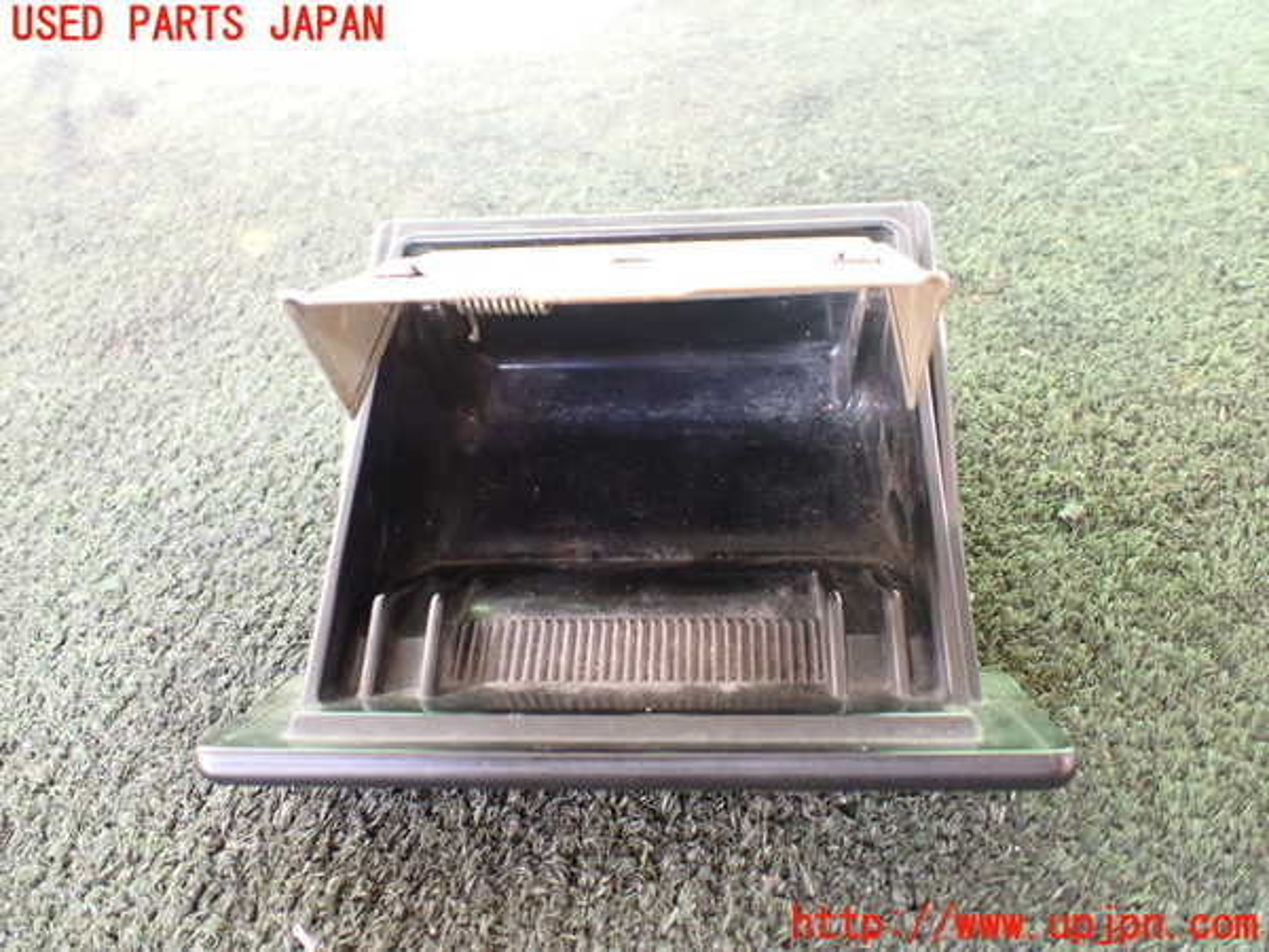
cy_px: 476
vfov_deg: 46.8
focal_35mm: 30
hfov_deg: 60.0
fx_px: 1100
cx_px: 634
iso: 800
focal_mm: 5.4
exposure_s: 1/100
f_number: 2.3
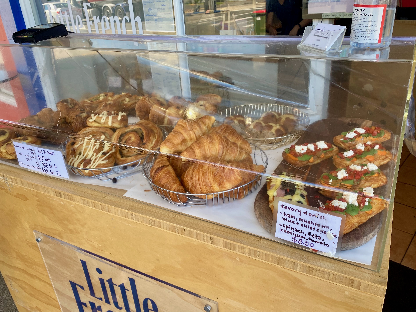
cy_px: 156
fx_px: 312
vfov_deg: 53.1
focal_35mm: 26
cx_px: 208
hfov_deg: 67.3
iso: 32
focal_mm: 4.25
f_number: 1.8
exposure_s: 1/198
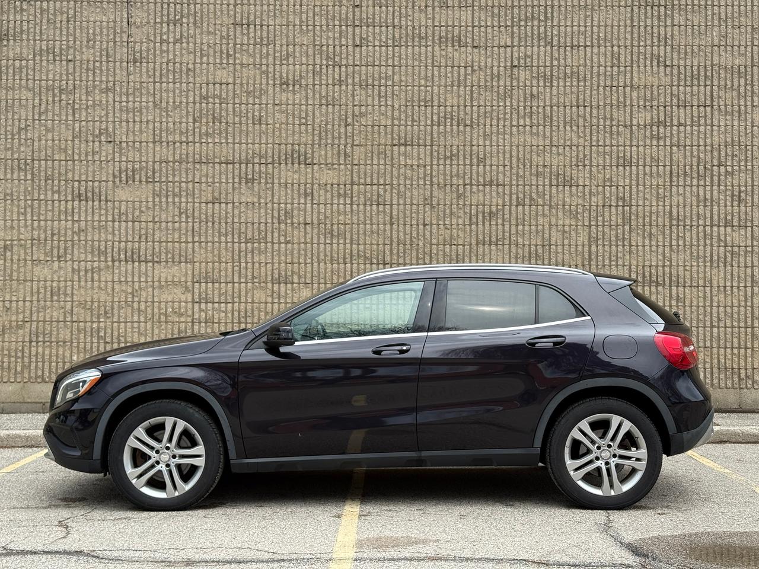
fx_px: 1052
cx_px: 380
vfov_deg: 30.3
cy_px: 284
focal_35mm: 48
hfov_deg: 39.7
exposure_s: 1/1100
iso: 64
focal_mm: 6.76
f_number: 1.78
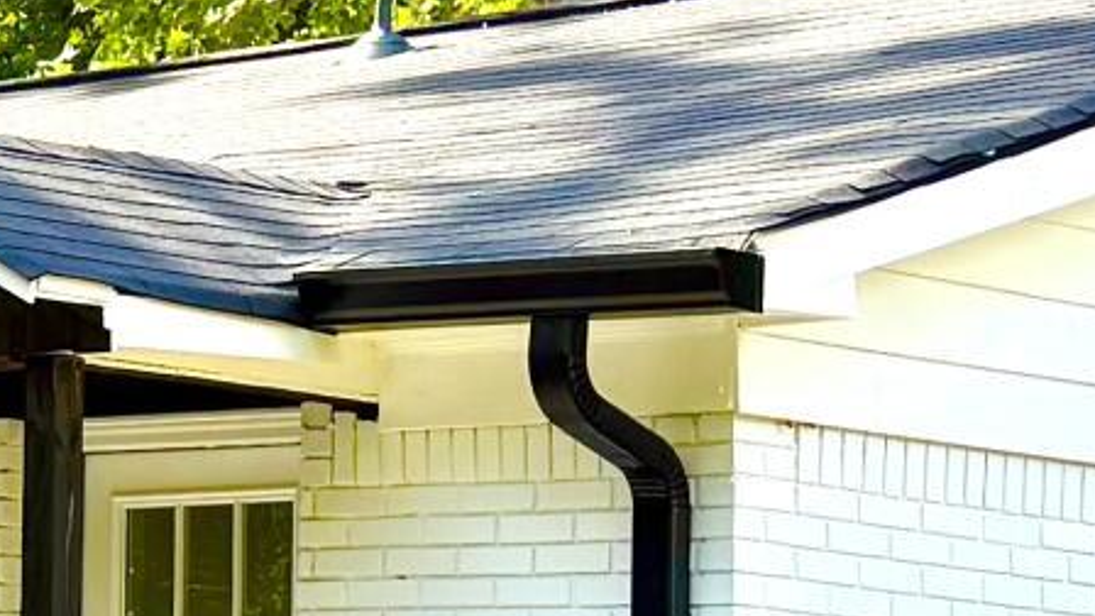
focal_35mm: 175
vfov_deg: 6.9
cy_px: 144
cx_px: -667
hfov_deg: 11.6
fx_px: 5081
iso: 100
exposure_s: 1/1314
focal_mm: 6.76
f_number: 1.78
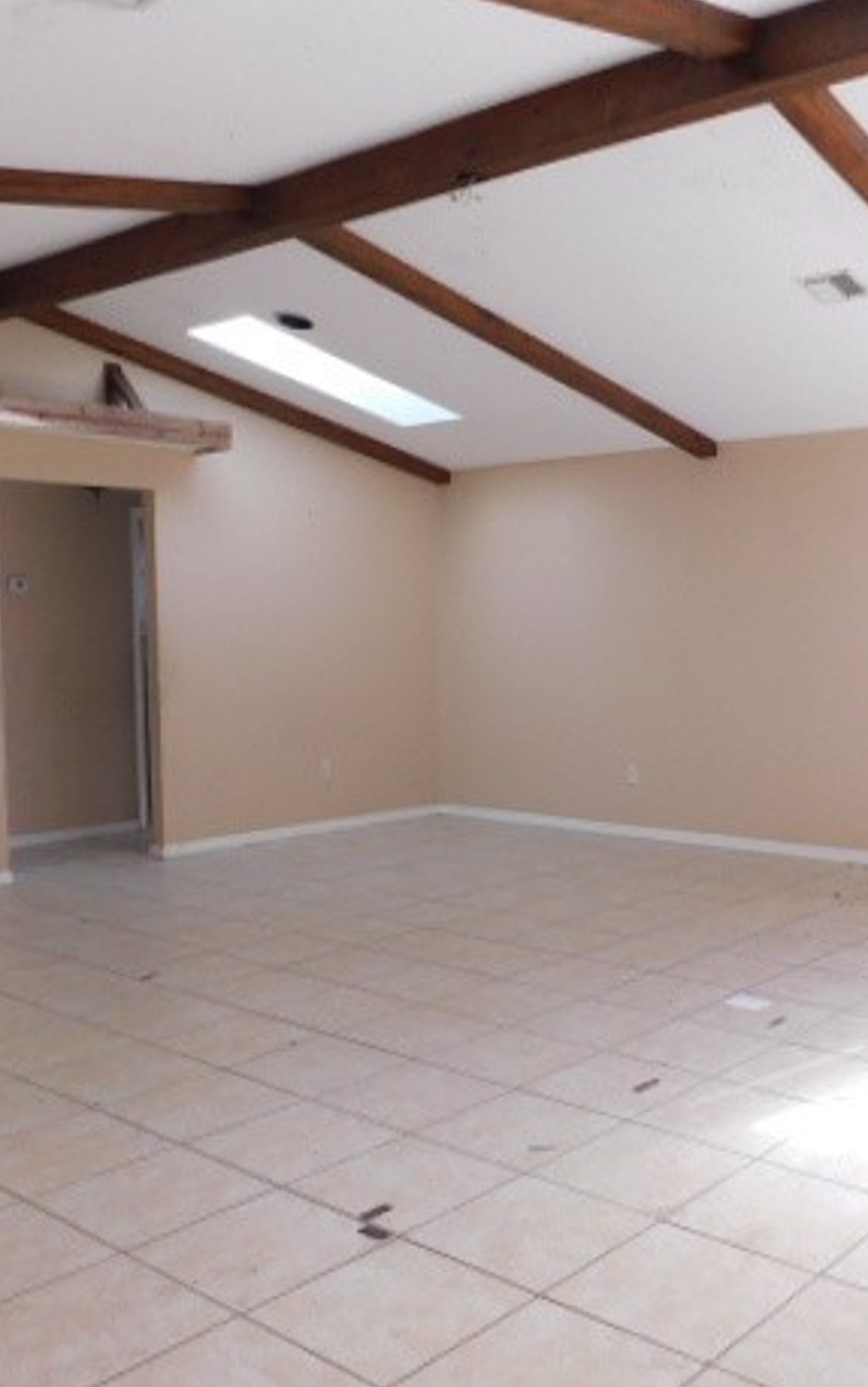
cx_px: 662
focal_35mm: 34
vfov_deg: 56.7
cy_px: 719
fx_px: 1286
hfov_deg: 36.3
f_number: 3
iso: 125
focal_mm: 4
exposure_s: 1/60
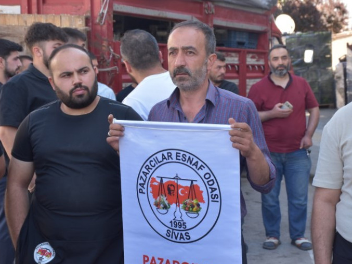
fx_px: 834
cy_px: 133
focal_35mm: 82
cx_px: 192
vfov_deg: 18.0
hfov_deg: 23.8
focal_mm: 50
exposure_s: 1/320
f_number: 8
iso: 800
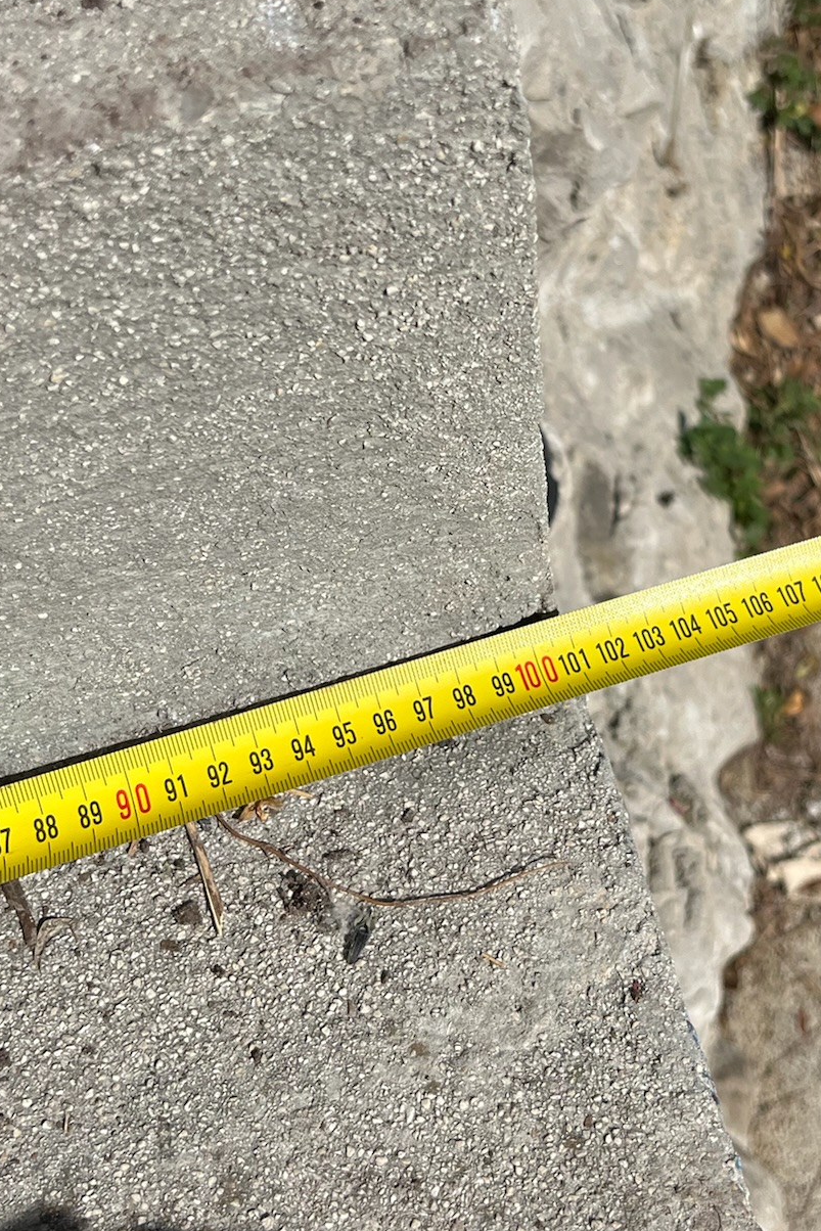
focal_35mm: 46
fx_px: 1573
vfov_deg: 42.6
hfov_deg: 29.0
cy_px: 516
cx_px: 577
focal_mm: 5.1
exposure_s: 1/7874
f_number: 1.6
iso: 50
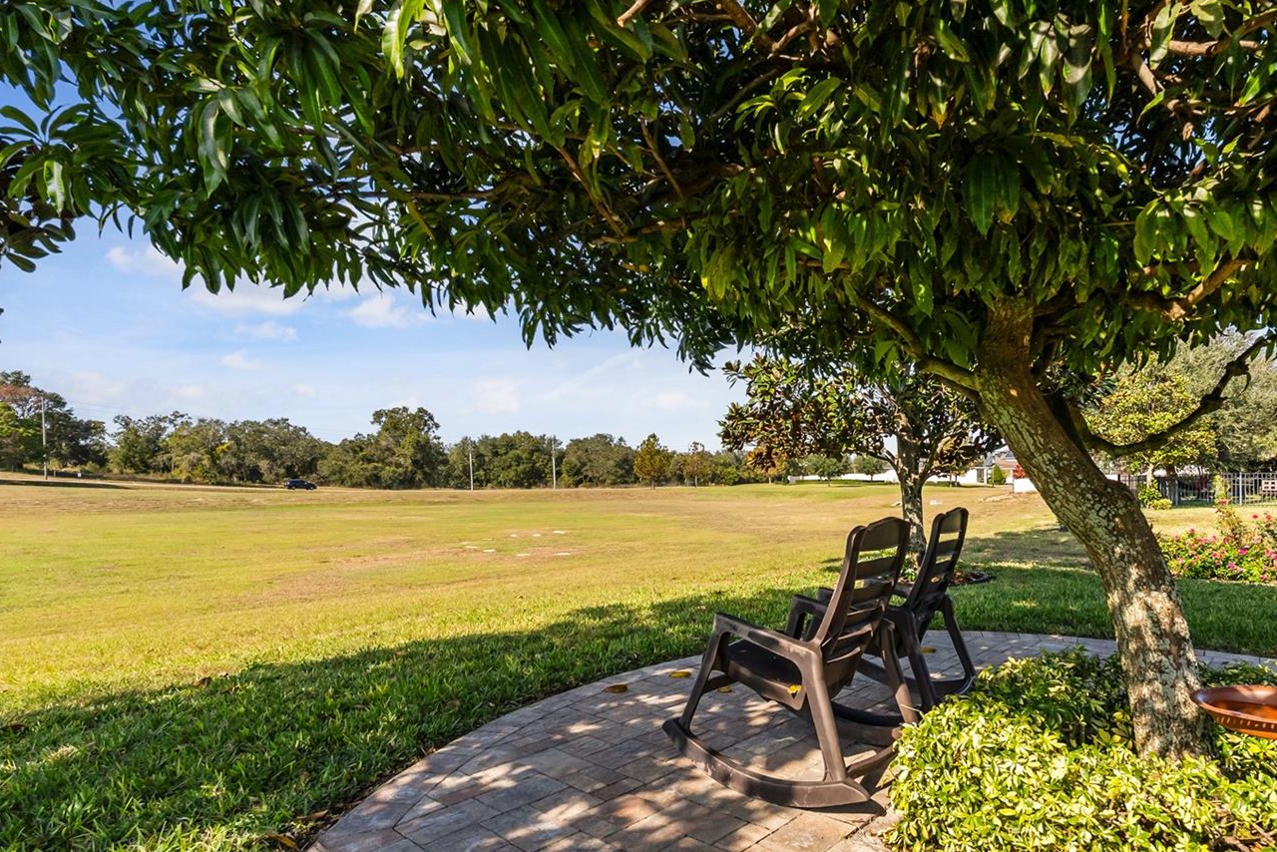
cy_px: 470
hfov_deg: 81.9
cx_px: 712
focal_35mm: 21
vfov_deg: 60.3
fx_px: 732
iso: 800
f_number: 7.1
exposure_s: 1/1600
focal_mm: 16.5
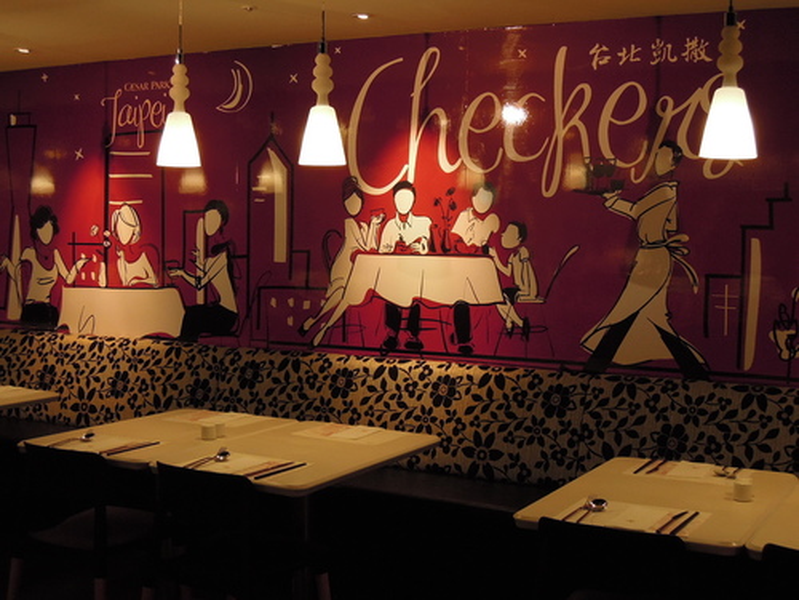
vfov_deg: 29.1
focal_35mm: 50
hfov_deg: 38.2
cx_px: 400
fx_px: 1154
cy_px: 300
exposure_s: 1/60
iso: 360
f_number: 3.7
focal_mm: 9
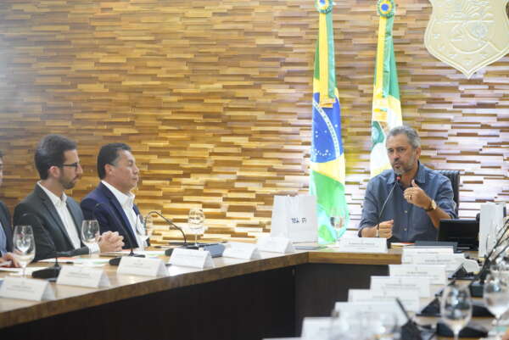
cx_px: 254
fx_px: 1670
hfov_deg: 17.3
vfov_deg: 11.6
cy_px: 170
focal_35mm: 118
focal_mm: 118
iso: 8000
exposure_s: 1/160
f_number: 4.5
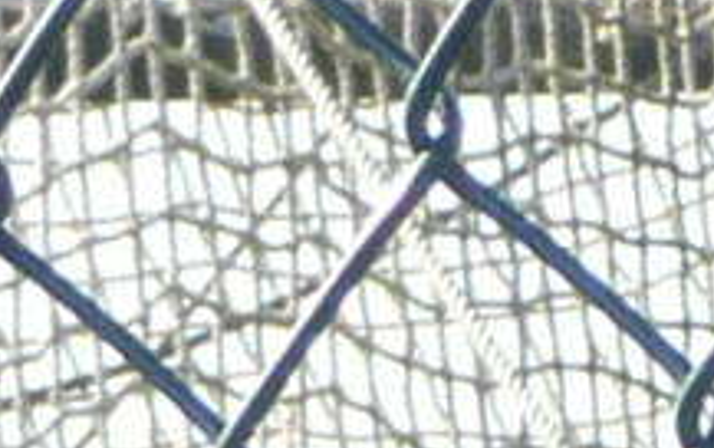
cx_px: 1734
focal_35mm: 524
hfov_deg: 3.9
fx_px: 10204
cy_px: 1851
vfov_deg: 2.5
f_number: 4.1
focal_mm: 7.3
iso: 100
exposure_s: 1/250
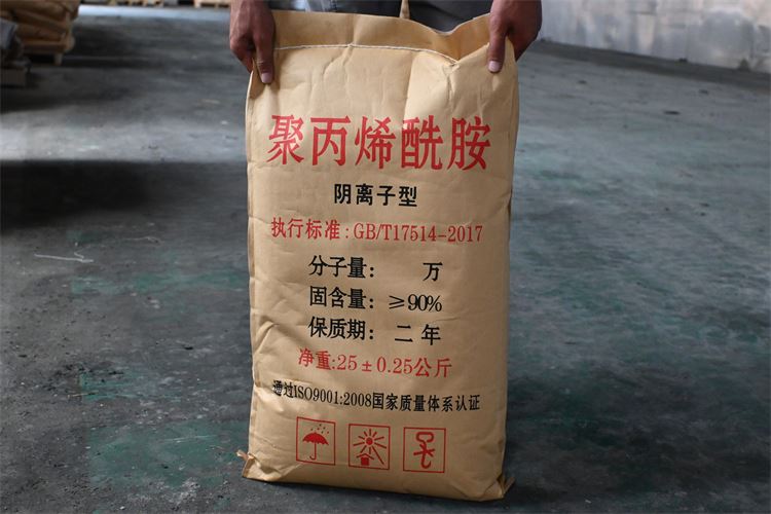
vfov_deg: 29.4
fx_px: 980
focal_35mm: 46
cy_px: 257
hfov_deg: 43.0
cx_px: 386
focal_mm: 30.5
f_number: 4.8
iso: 3200
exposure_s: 1/80
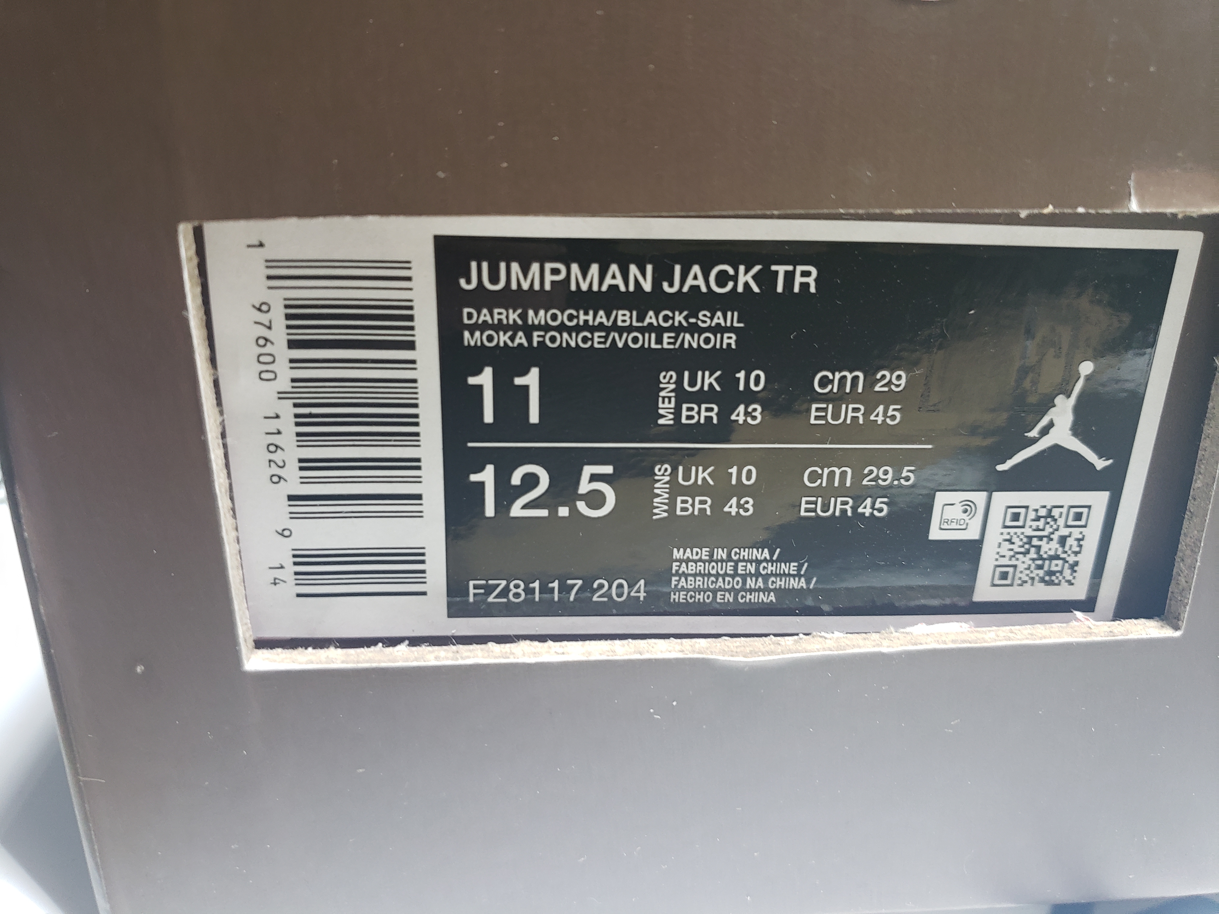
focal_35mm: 26
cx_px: 610
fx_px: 916
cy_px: 457
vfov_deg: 53.1
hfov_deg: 67.3
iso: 125
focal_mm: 4.3
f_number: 1.5
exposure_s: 1/100
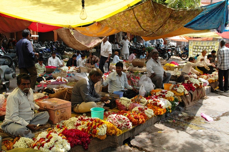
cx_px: 114
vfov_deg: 35.5
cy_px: 76
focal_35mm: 38
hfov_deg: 51.3
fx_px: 238
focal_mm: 25
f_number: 8
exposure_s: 1/250
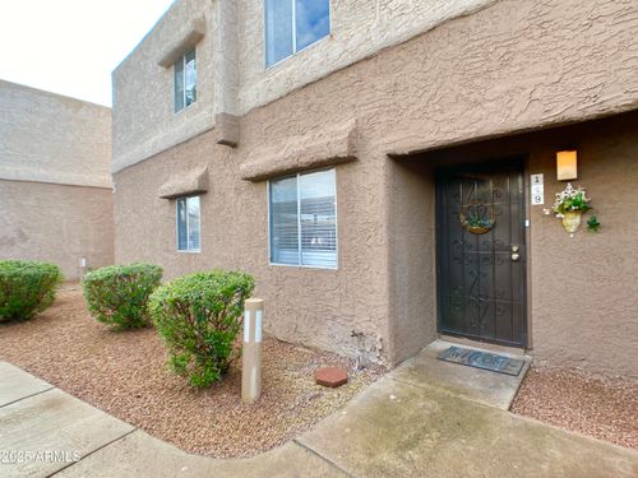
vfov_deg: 53.1
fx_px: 479
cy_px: 239
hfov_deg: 67.3
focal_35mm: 26
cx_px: 319
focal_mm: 4.25
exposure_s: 1/244
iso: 32
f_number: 1.8
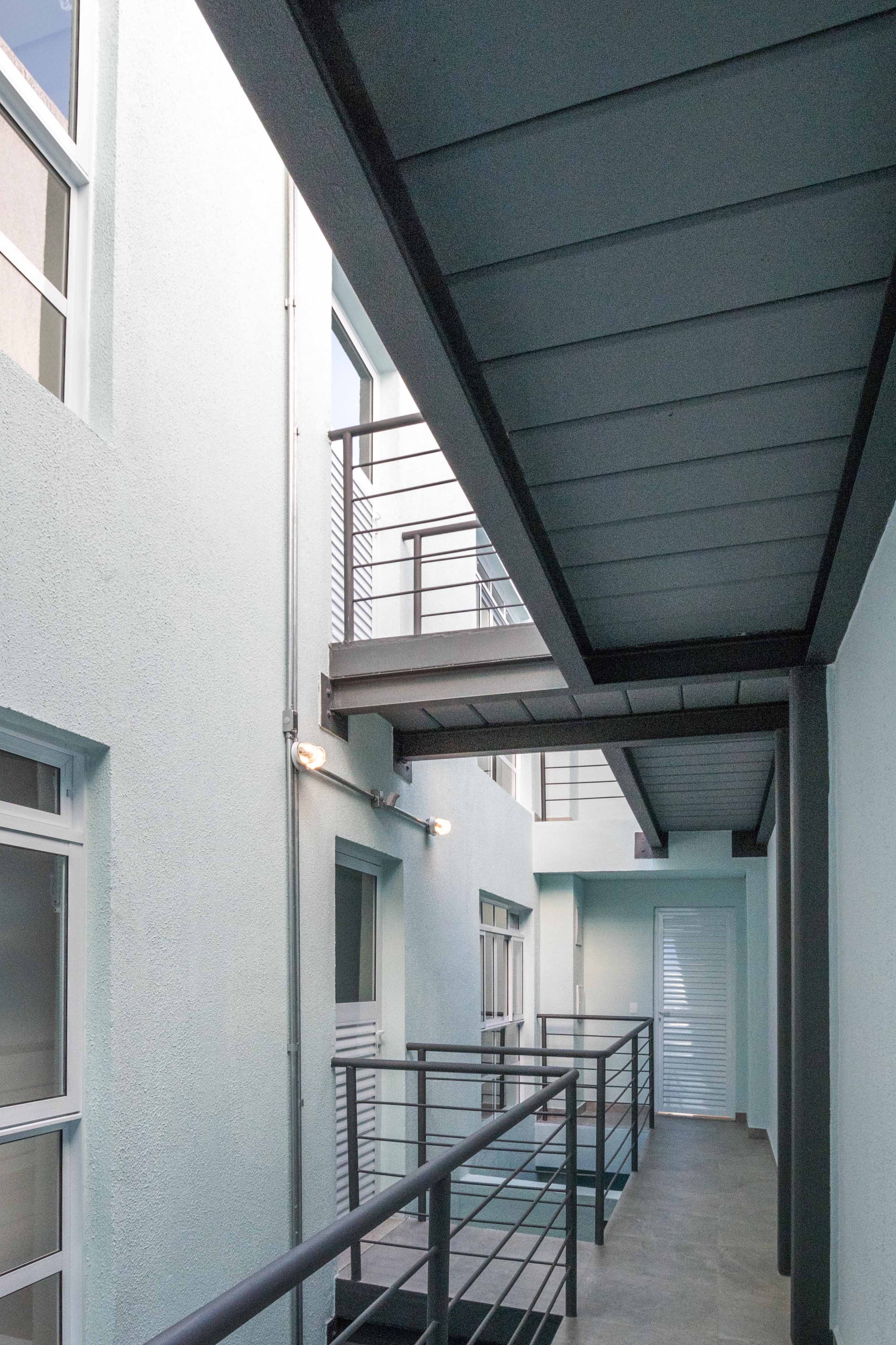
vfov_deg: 78.7
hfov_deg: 59.5
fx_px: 784
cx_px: 427
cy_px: 889
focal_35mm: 21
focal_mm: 10
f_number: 7.1
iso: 400
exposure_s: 1/200
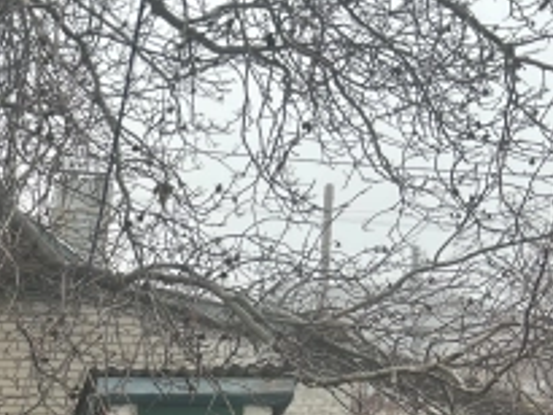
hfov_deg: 22.3
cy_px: 472
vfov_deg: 17.9
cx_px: -156
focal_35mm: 79
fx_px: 1263
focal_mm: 5.7
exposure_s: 1/121
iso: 40
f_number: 1.5
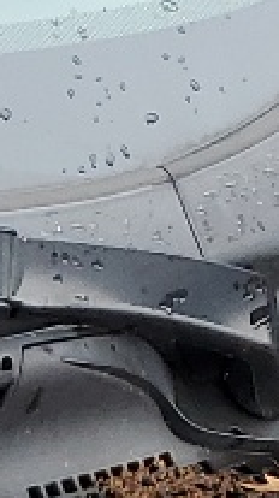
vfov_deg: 8.8
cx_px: -1212
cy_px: 1246
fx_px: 2889
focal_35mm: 219
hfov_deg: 4.5
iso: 50
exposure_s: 1/200
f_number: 1.5
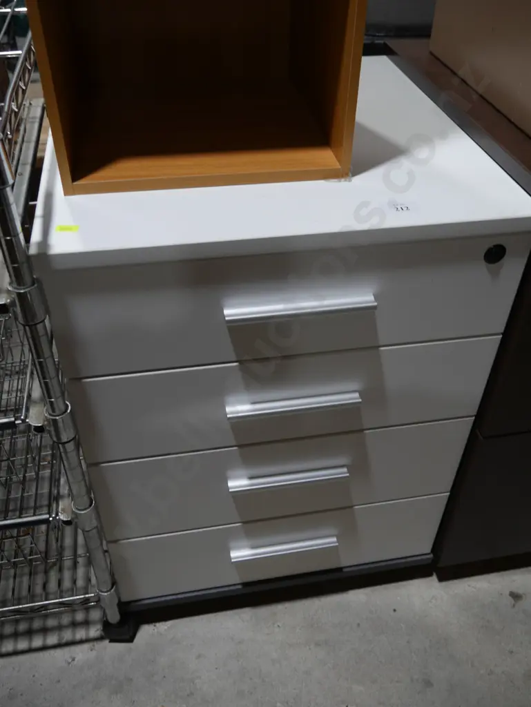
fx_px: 654
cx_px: 266
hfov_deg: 44.2
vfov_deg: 56.8
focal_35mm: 32
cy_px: 354
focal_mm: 16
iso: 200
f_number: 3.6
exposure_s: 1/125
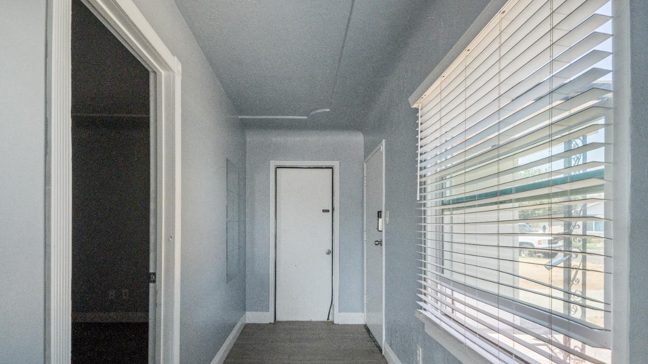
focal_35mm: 19
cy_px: 211
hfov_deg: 89.6
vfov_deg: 58.0
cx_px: 323
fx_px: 326
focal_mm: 18
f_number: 8
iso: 1600
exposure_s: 1/80
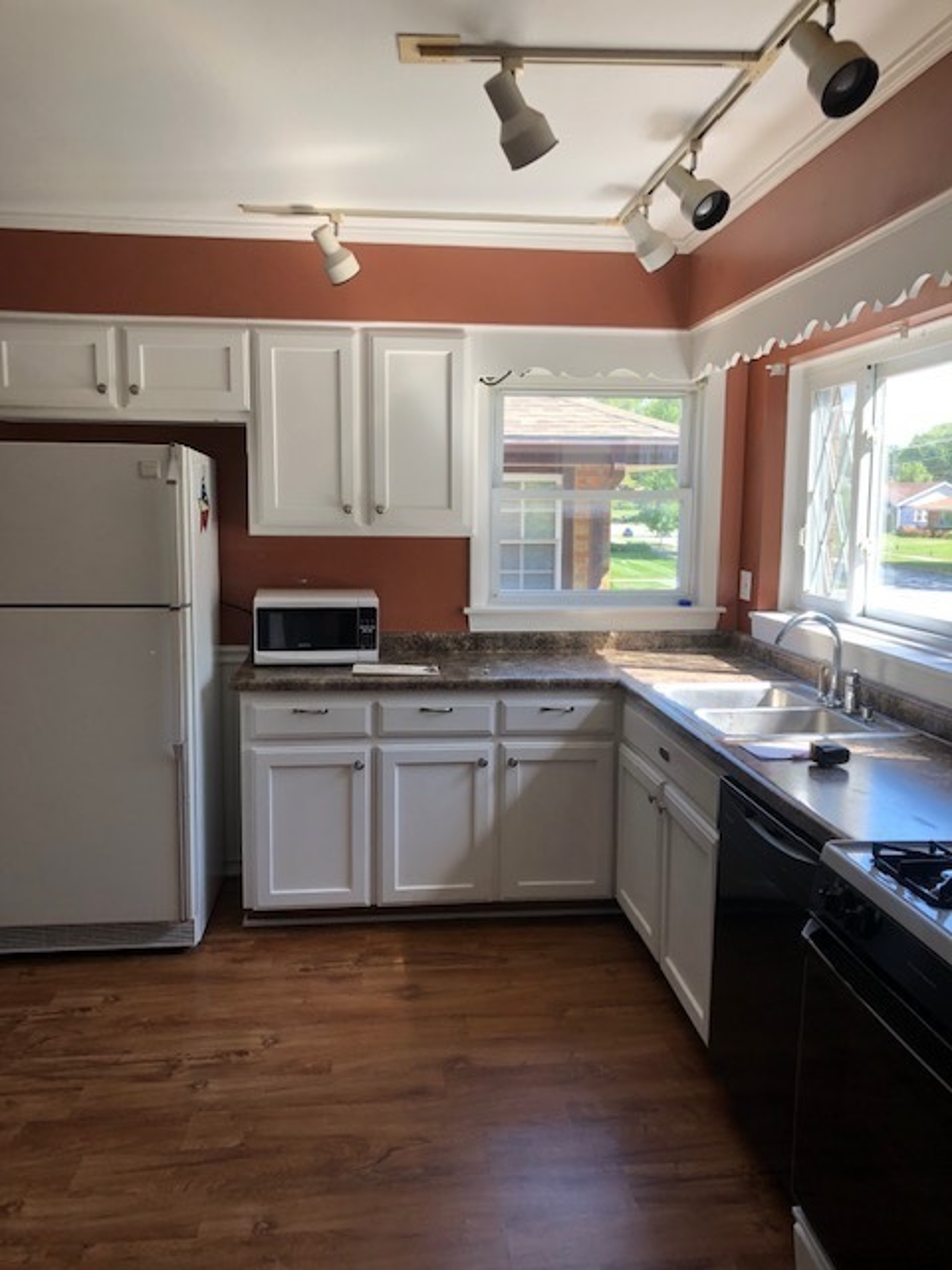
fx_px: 1027
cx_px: 476
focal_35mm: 28
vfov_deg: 63.4
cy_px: 635
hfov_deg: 49.7
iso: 40
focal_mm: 3.99
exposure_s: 1/120
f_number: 1.8
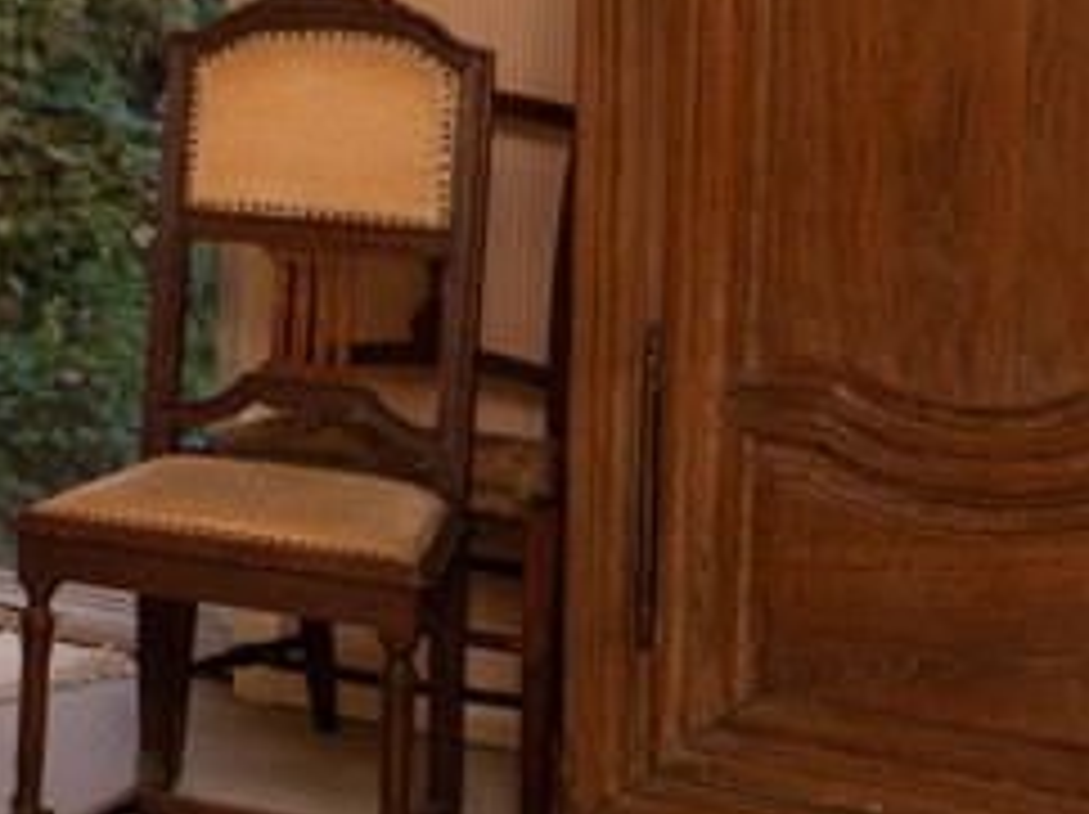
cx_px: -1206
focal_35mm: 106
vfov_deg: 13.6
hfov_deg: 14.7
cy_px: -148
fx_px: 3331
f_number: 5
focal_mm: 8
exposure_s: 1/60
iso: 200
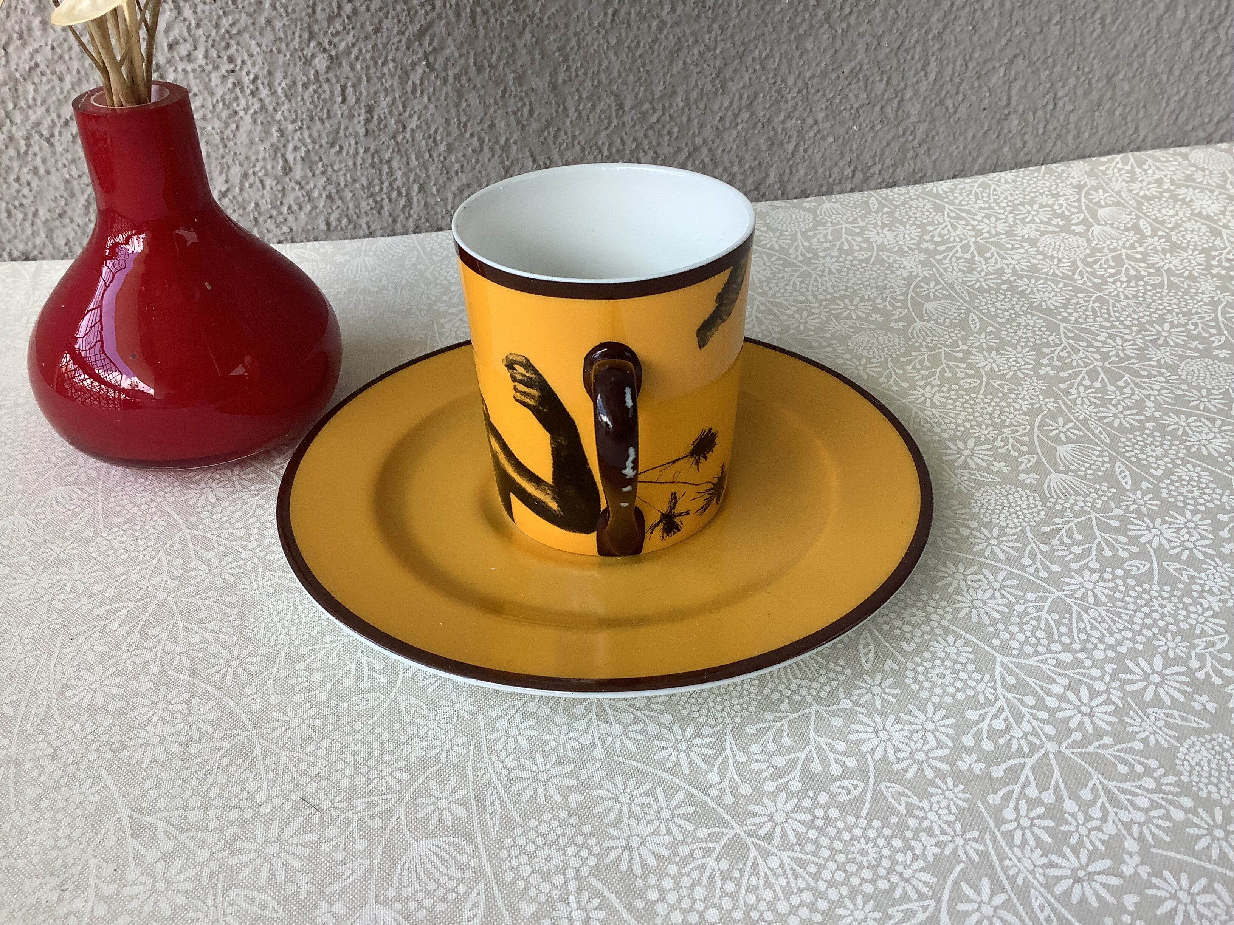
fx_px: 1105
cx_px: 617
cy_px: 462
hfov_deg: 58.4
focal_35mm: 31
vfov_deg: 45.4
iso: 40
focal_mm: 3.3
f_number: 2.4
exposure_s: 1/120
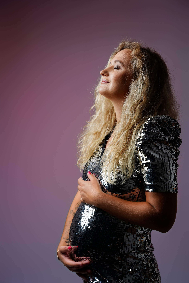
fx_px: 518
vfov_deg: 30.6
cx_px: 94
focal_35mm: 66
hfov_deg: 20.7
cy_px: 142
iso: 250
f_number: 8
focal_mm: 65.8
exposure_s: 1/13
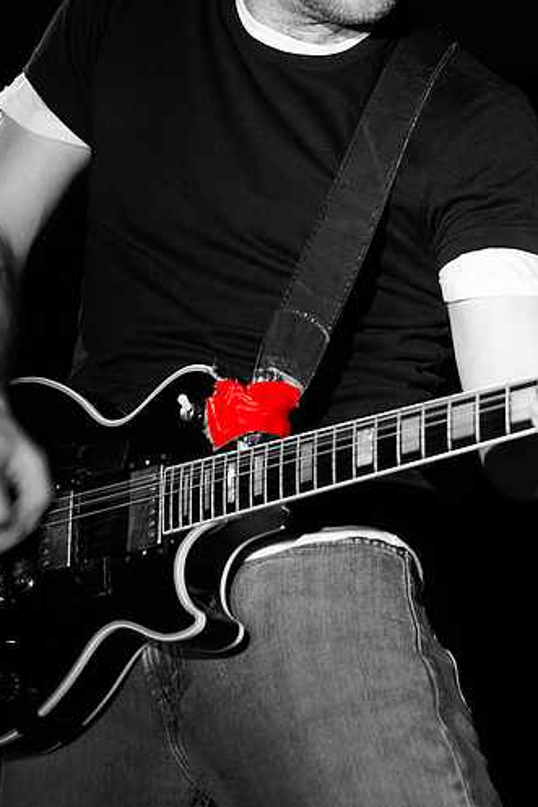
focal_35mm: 136
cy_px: 275
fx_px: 3046
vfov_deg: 15.0
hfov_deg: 10.1
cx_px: 351
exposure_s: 1/125
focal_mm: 50
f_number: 2
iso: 500
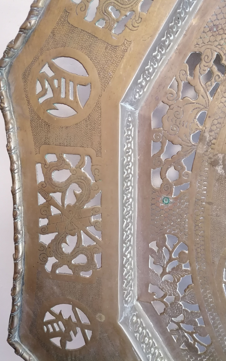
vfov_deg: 66.5
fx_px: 276
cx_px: 113
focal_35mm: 28
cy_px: 180
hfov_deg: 44.5
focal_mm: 5.4
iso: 800
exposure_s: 1/30
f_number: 1.8
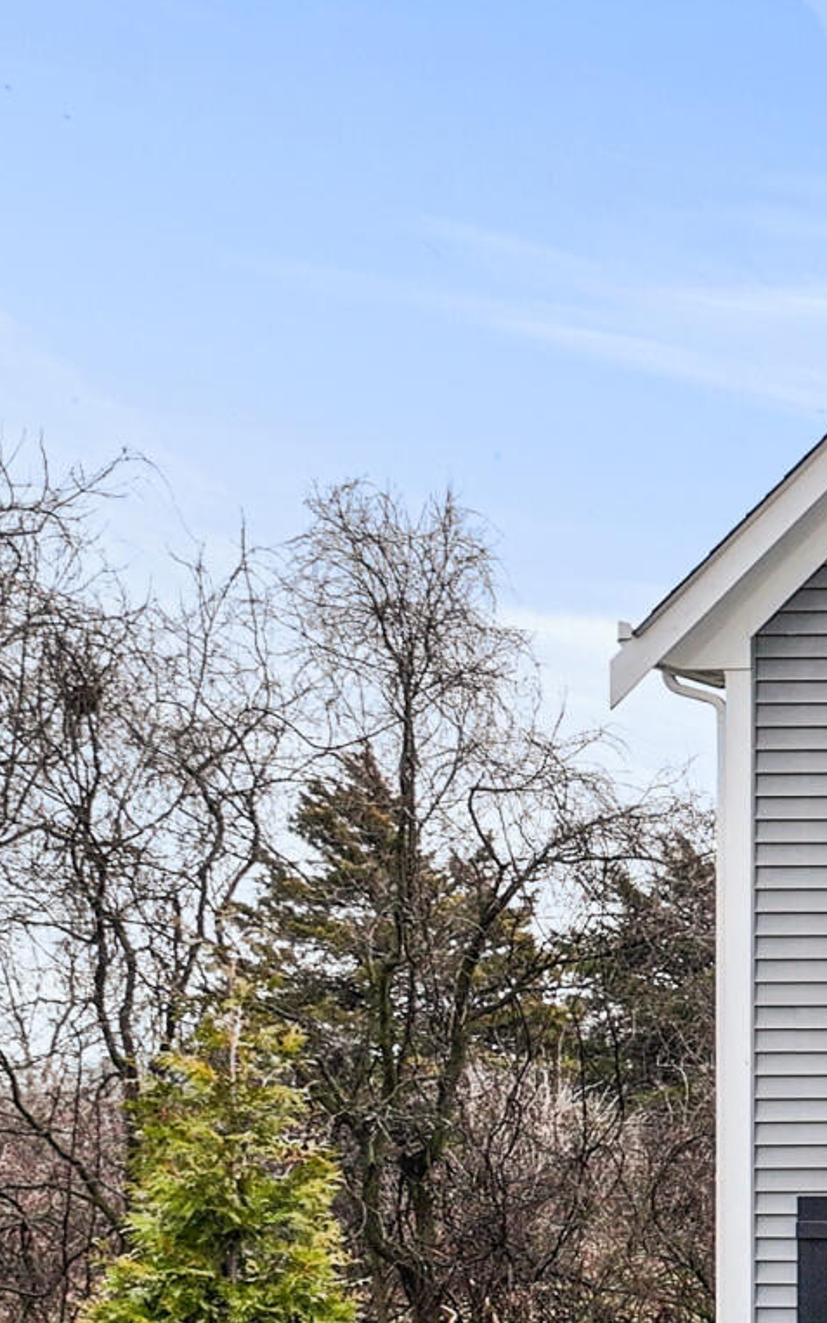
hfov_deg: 10.9
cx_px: 2023
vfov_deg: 20.5
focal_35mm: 100
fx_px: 3605
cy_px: 1107
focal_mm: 12.29
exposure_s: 1/160
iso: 140
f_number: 2.8
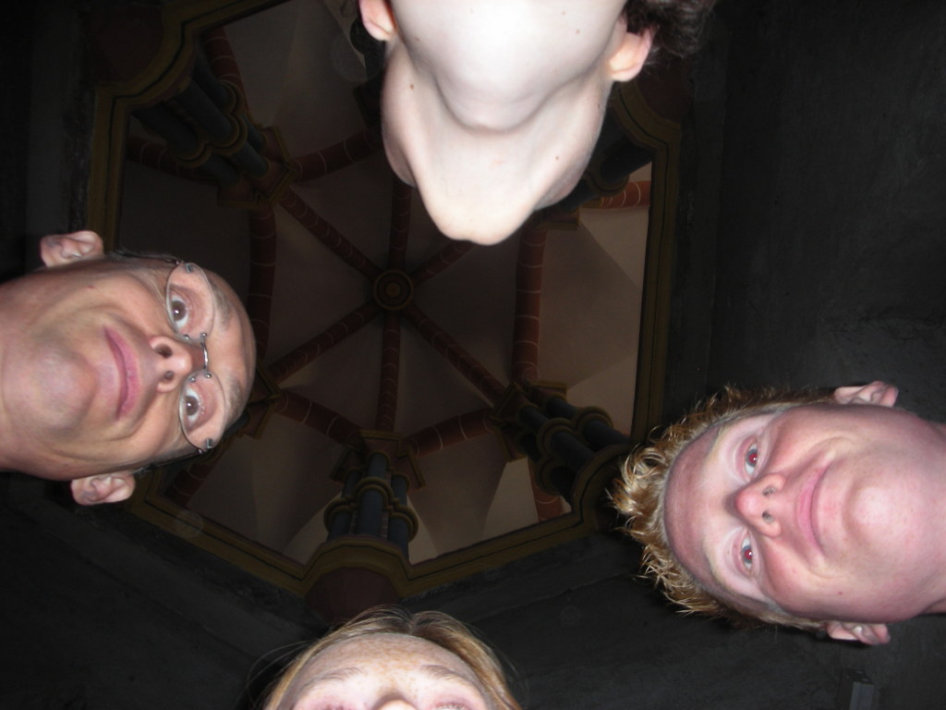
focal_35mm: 35
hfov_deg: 52.6
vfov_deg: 40.7
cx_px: 473
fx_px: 956
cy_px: 355
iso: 50
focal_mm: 5.8
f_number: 3
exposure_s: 1/60.1
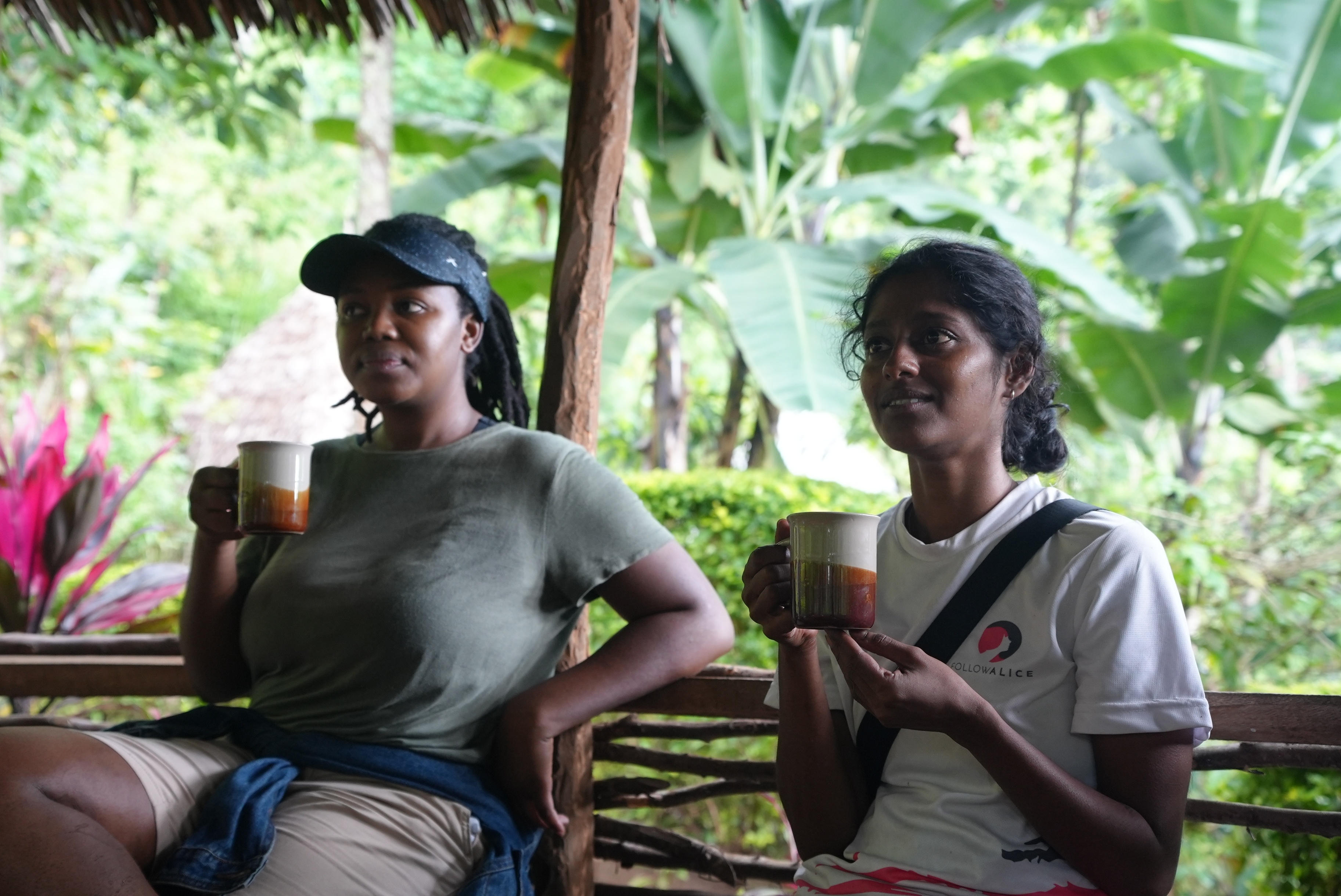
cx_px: 670
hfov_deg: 48.4
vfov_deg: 33.4
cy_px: 448
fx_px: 1491
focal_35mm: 40
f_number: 4
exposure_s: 1/160
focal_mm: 40
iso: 2500
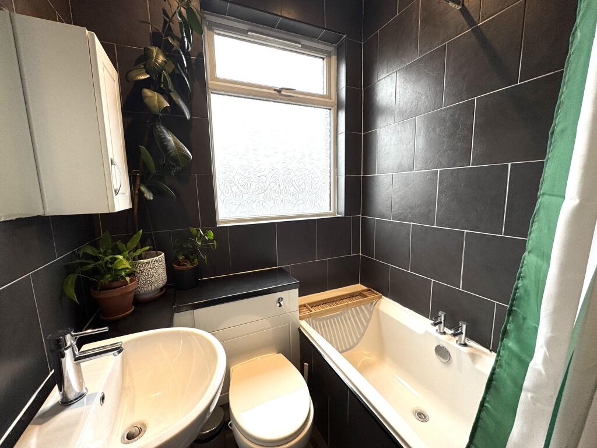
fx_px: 241
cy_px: 224
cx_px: 298
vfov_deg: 85.7
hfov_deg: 102.1
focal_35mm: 14
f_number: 2.2
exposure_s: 1/99
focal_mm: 2.22
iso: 50
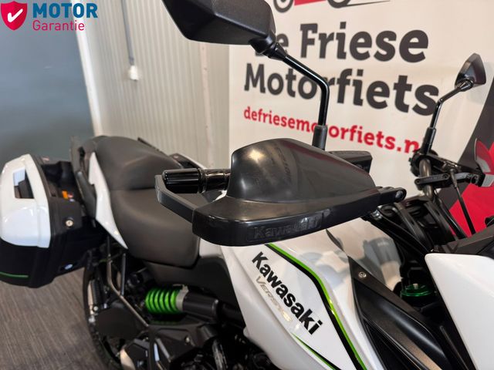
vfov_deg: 56.8
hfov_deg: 71.6
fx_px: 343
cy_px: 185
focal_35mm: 24
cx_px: 247
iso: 160
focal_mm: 6.76
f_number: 1.78
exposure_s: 1/50
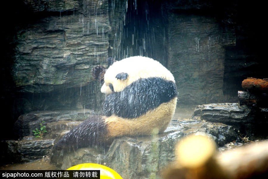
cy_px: 90
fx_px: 2234
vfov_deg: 4.6
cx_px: 134
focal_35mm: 300
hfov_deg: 6.9
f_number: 5.6
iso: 500
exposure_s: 1/80
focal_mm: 300
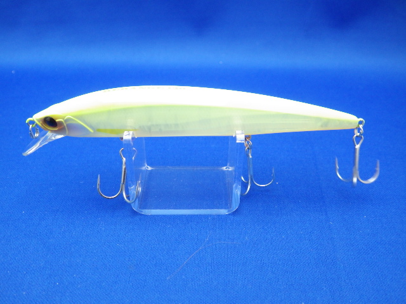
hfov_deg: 58.4
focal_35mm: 31
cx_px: 203
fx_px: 364
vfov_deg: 45.4
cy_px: 152
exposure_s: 1/45
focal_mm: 5.5
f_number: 2.3
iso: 320
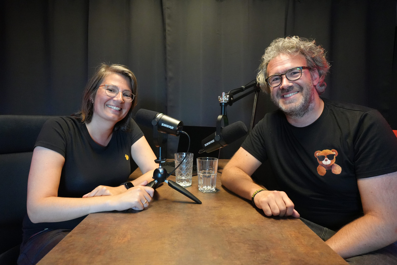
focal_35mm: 22
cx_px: 198
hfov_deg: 77.3
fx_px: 248
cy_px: 132
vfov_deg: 56.2
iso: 5000
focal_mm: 15
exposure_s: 1/160
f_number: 4
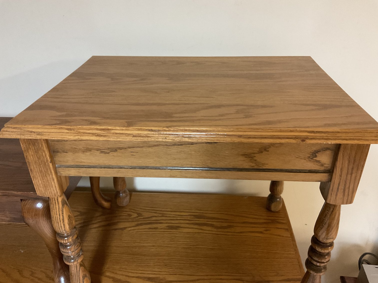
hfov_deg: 61.7
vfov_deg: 48.2
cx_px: 189
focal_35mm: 29
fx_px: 317
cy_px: 142
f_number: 1.8
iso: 320
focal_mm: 3
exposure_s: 1/40
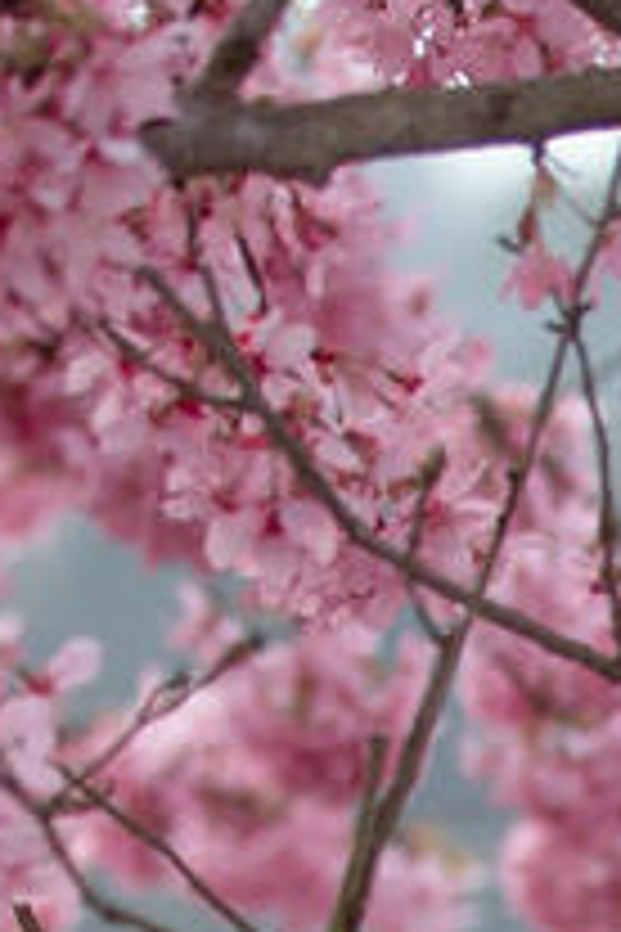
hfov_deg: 2.6
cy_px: 2452
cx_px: 2340
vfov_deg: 3.9
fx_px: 13557
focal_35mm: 524
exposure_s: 1/640
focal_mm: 70
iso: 100
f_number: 2.8
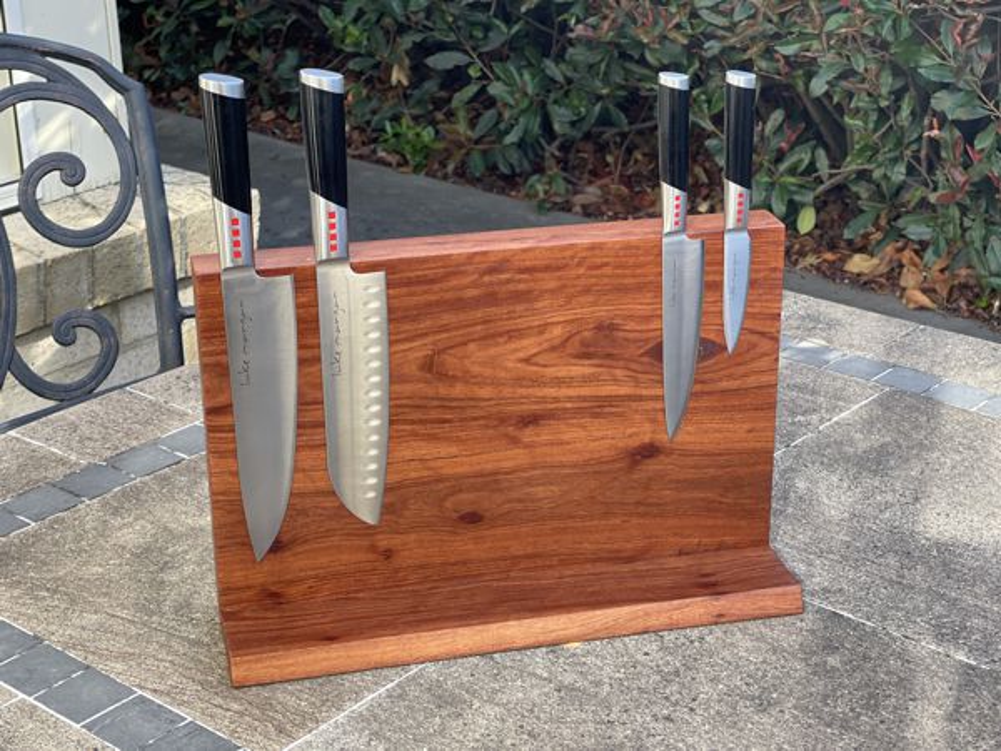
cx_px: 500
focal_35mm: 64
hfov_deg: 30.3
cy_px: 376
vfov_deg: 22.9
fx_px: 1851
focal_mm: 7.5
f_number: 2.2
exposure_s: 1/121
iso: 40
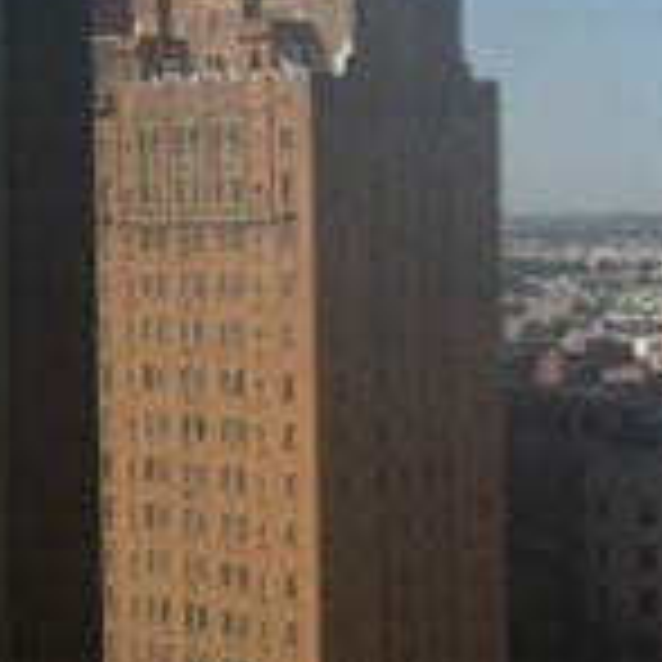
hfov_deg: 19.5
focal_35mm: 72
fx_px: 1558
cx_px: 1099
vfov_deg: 23.8
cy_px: 169
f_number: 1.78
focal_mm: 6.76
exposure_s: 1/3425
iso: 80
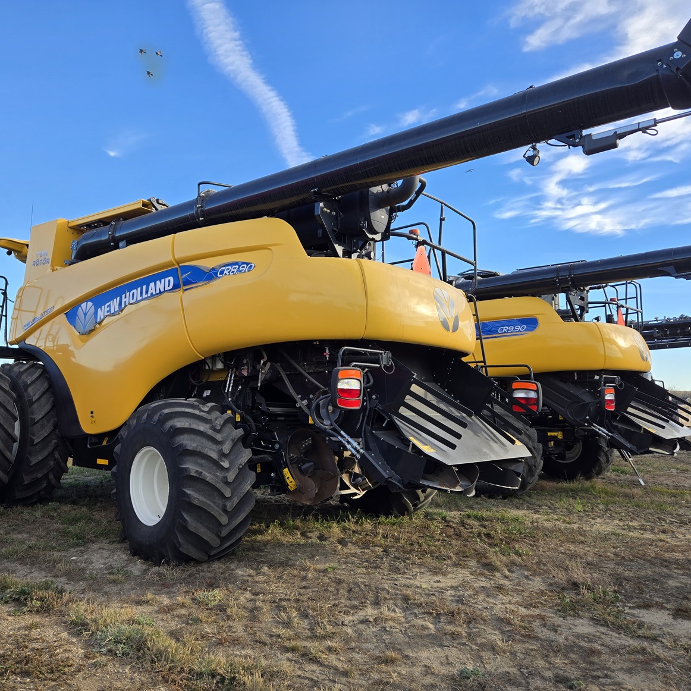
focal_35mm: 28
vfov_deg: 57.3
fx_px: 632
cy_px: 341
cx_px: 295
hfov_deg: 57.1
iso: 25
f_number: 1.8
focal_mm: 5.4
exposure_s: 1/788
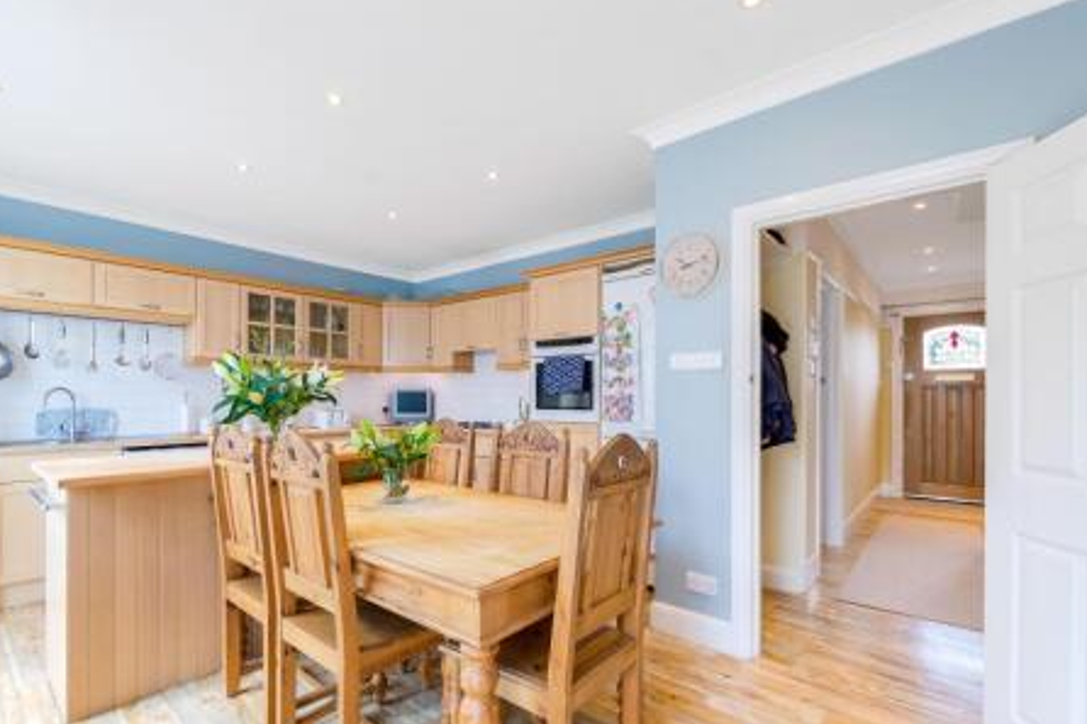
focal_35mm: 16
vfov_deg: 73.7
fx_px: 483
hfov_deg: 96.7
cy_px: 377
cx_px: 514
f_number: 7.1
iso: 320
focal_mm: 10
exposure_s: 1/10
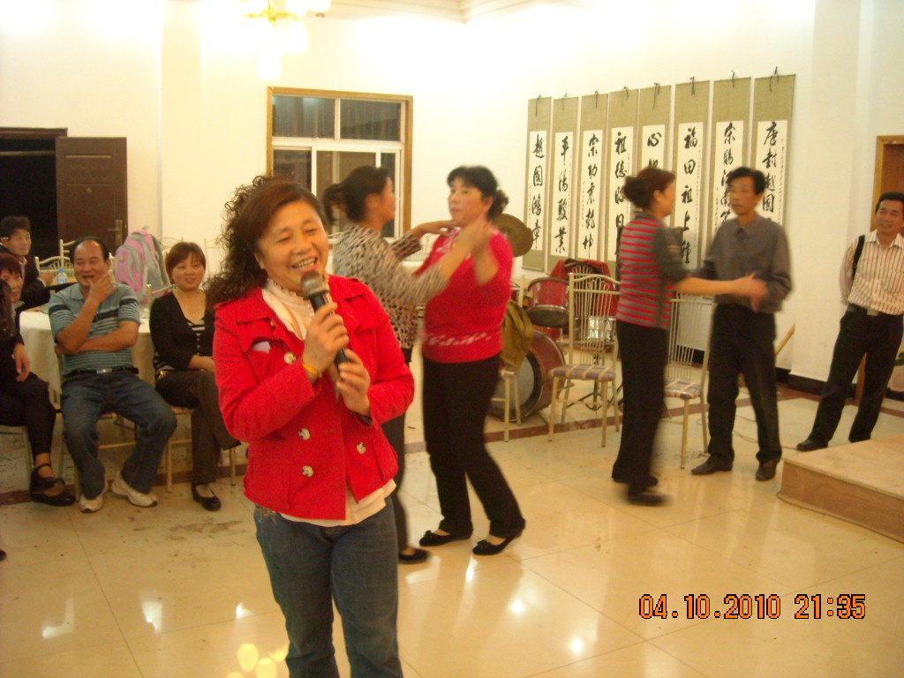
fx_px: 914
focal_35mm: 35
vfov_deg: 40.7
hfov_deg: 52.6
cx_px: 452
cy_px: 339
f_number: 2.8
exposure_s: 1/10
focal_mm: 5.7
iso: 400
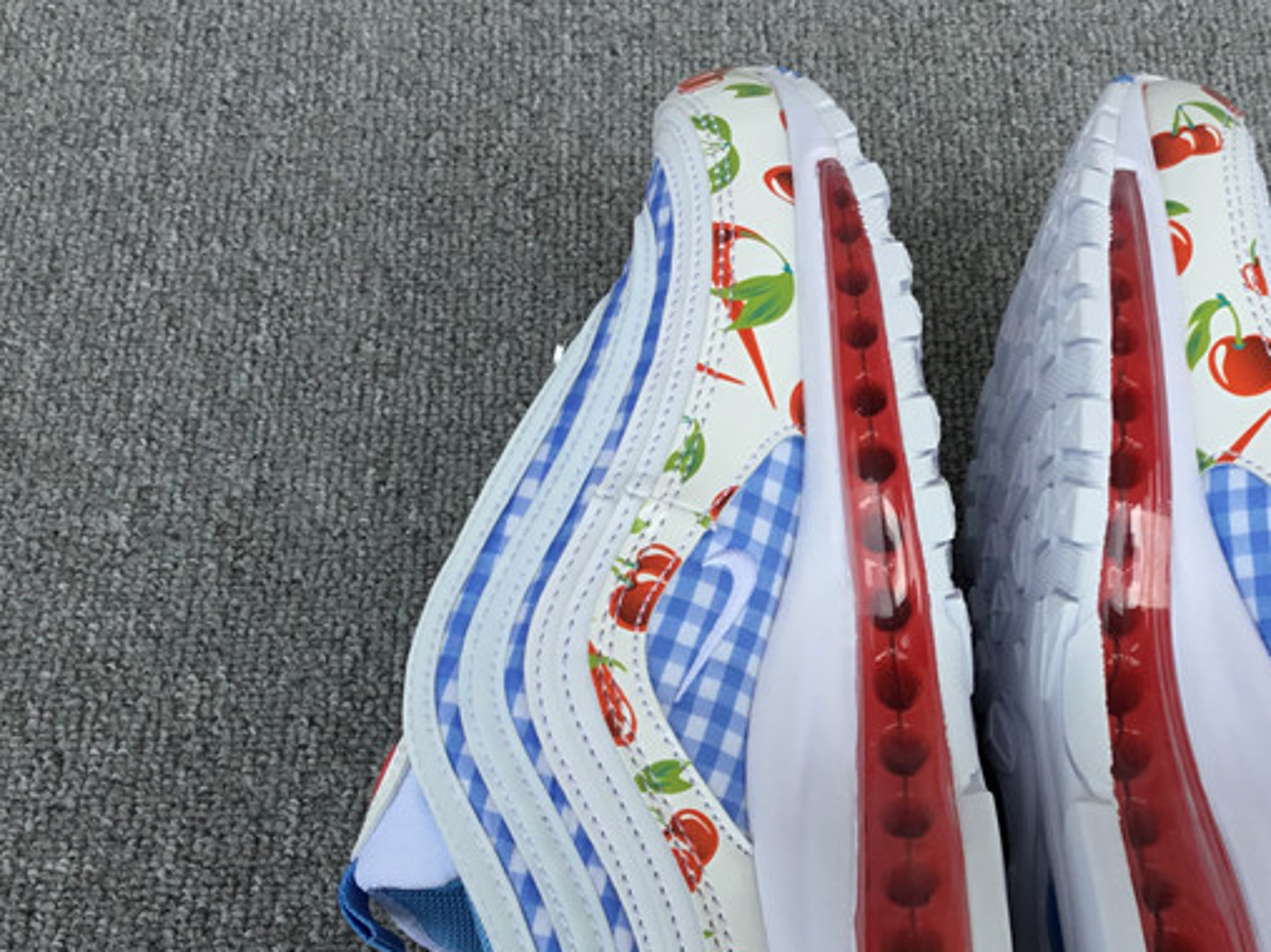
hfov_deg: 34.5
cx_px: 880
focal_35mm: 55
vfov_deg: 26.3
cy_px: 660
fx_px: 2019
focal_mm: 3.3
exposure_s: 1/292
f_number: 2.4
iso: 25
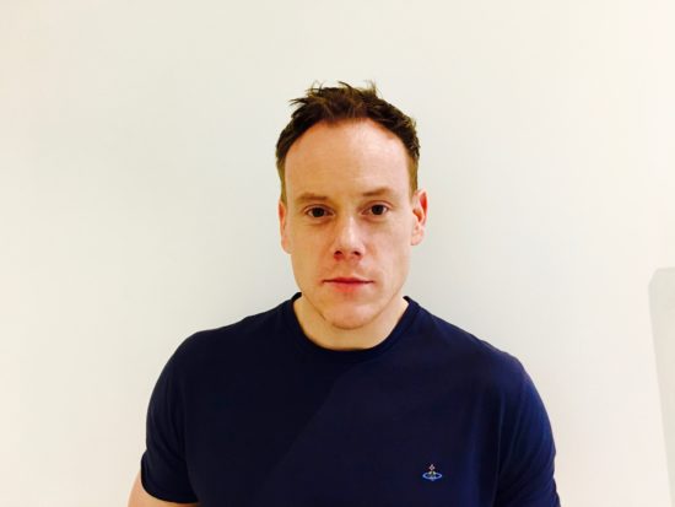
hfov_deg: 61.6
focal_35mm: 29
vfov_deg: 48.3
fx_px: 566
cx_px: 338
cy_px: 254
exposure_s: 1/25
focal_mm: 4.15
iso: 200
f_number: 2.2
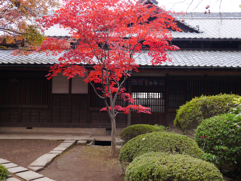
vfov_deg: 39.7
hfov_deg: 51.3
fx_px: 251
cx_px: 120
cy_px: 90
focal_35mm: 36
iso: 160
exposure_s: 1/80
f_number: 4.3
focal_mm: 18
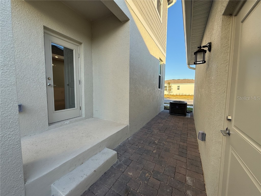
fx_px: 106
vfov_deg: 85.7
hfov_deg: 102.1
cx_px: 130
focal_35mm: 14
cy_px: 98
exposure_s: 1/465
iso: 64
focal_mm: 2.22
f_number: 2.2
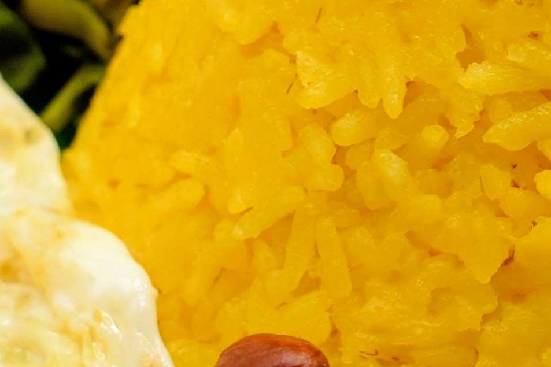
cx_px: 540
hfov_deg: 8.7
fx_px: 3614
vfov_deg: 5.8
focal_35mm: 236
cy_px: 13
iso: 100
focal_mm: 25
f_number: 3.2
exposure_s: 1/100
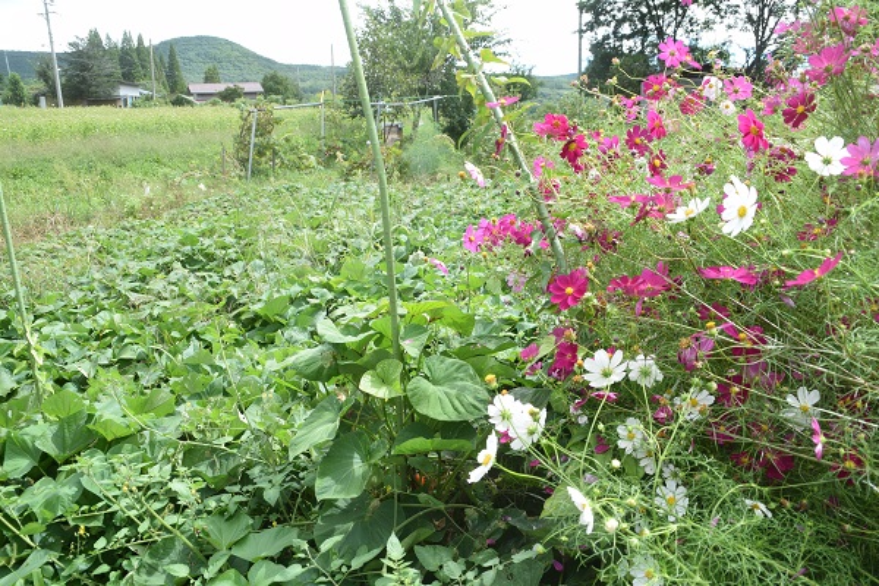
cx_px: 440
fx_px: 659
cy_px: 293
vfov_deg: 47.9
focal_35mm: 27
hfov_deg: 67.4
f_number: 8
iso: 200
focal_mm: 18
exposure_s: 1/250
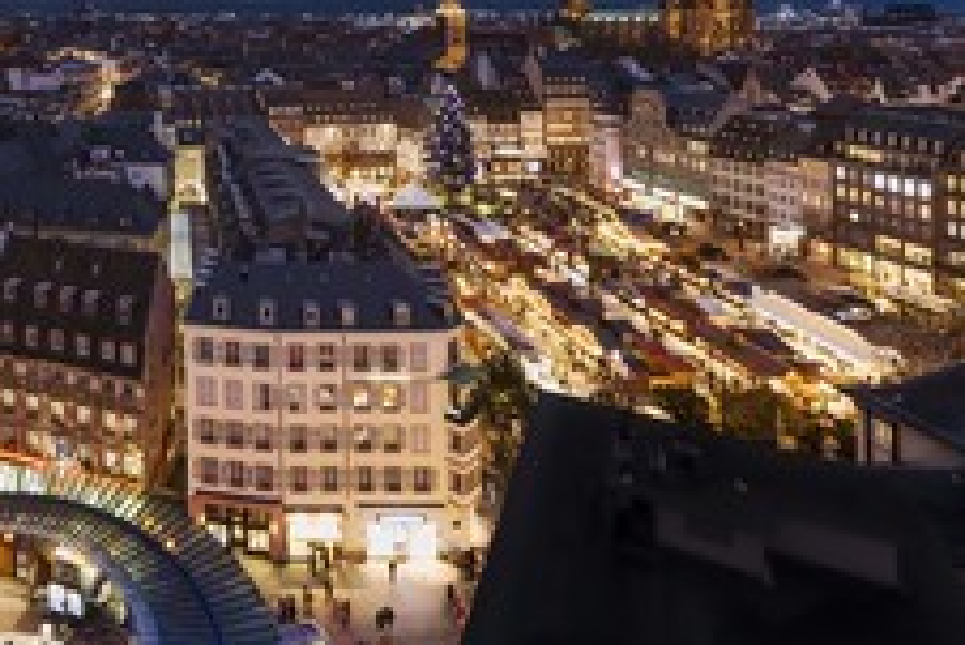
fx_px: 697
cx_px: 73
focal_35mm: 26
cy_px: 359
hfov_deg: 57.9
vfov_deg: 49.5
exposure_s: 1/3.33
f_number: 7.1
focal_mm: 14
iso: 800
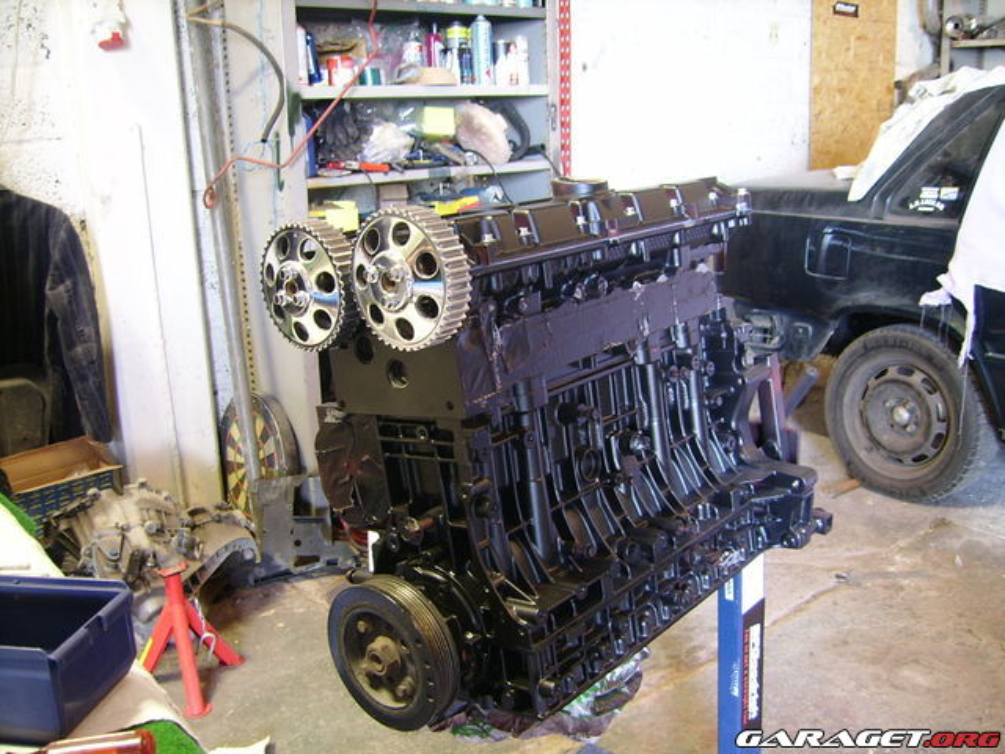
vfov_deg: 40.7
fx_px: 1016
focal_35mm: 35
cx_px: 502
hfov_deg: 52.6
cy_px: 377
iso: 100
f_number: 2.8
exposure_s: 1
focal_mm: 5.95
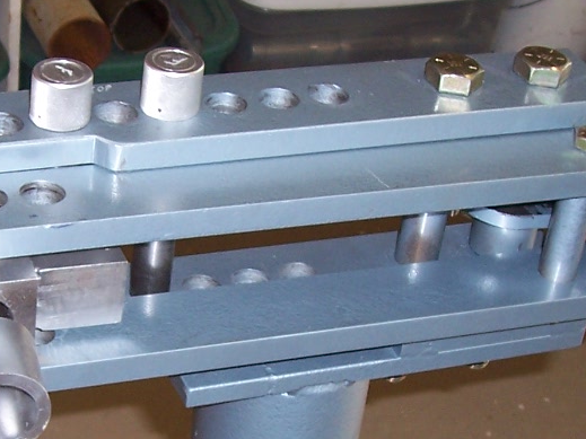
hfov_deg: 20.0
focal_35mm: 98
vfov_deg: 15.0
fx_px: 1659
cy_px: 369
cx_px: 184
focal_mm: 5.6
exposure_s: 1/60
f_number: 2.7
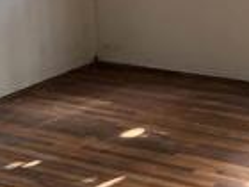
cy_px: -34
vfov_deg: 13.1
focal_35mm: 110
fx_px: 791
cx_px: 213
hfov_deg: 17.7
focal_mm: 6.76
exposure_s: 1/106
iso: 200
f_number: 1.78
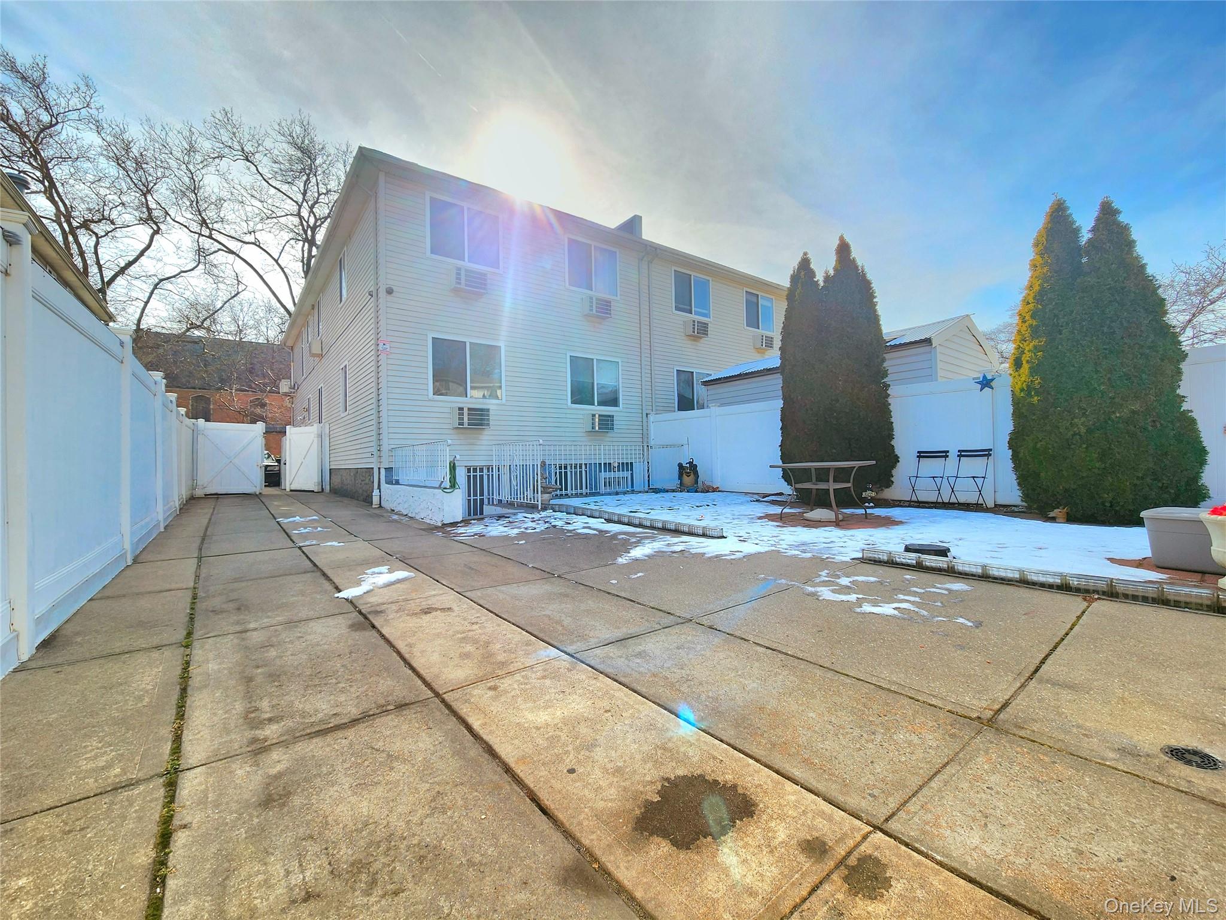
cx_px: 613
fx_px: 460
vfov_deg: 89.9
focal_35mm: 13
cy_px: 460
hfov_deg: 106.2
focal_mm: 2.2
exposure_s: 1/1111
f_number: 2.2
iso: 50
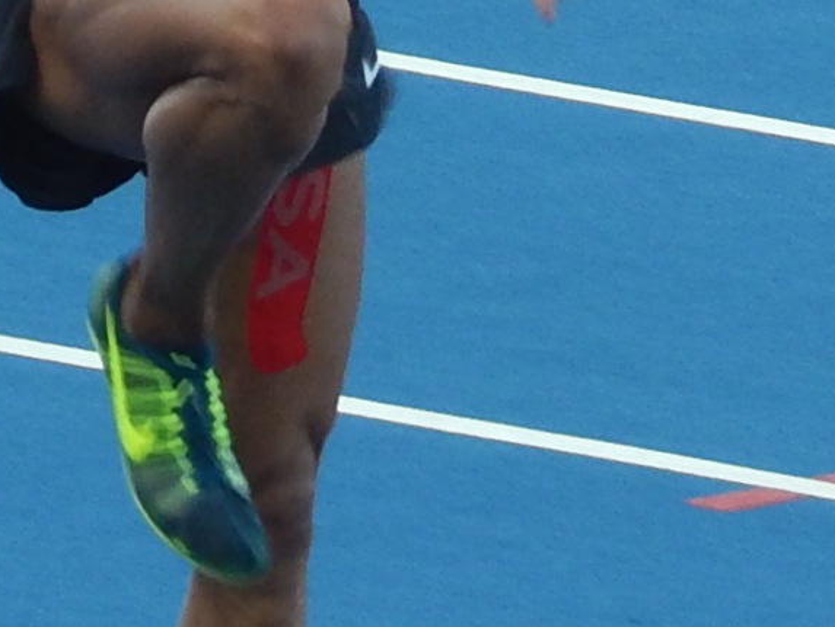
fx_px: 68448
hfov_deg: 0.7
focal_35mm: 2837
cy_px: -222
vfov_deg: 0.5
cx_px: -950
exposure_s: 1/125
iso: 180
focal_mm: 88.6
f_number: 5.8
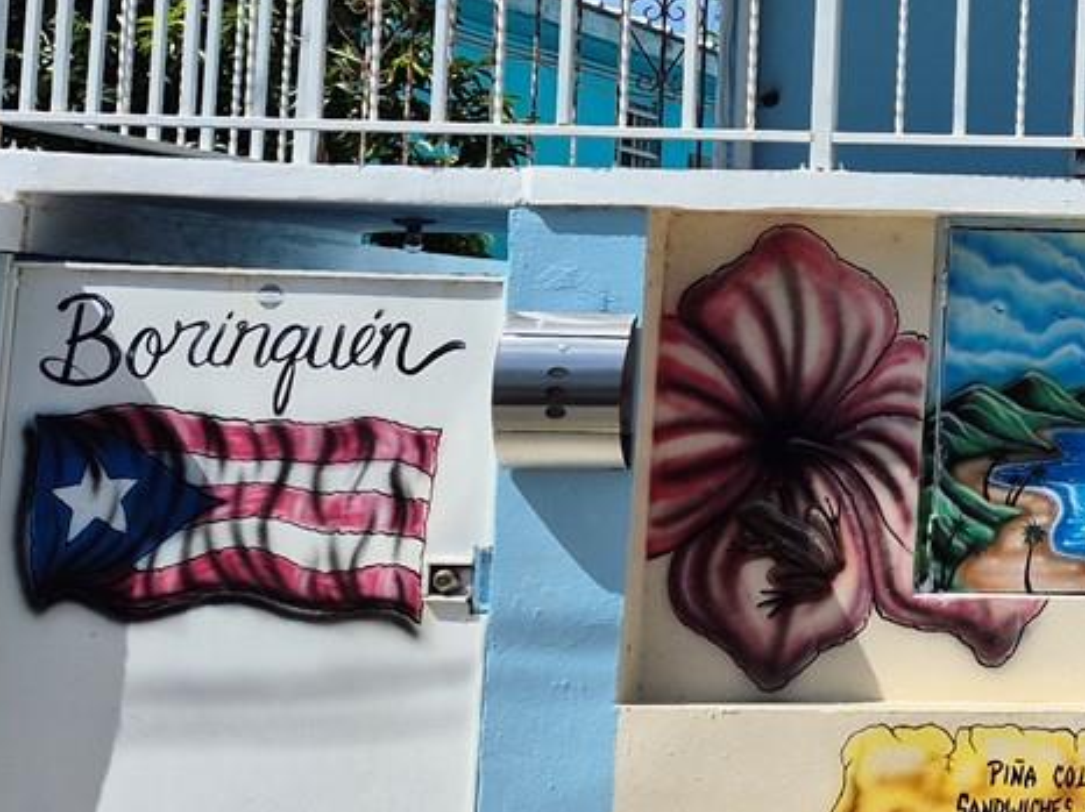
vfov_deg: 18.5
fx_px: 2475
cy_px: 161
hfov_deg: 20.1
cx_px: 1770
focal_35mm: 79
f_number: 1.8
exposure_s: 1/2224
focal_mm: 5.4
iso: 25
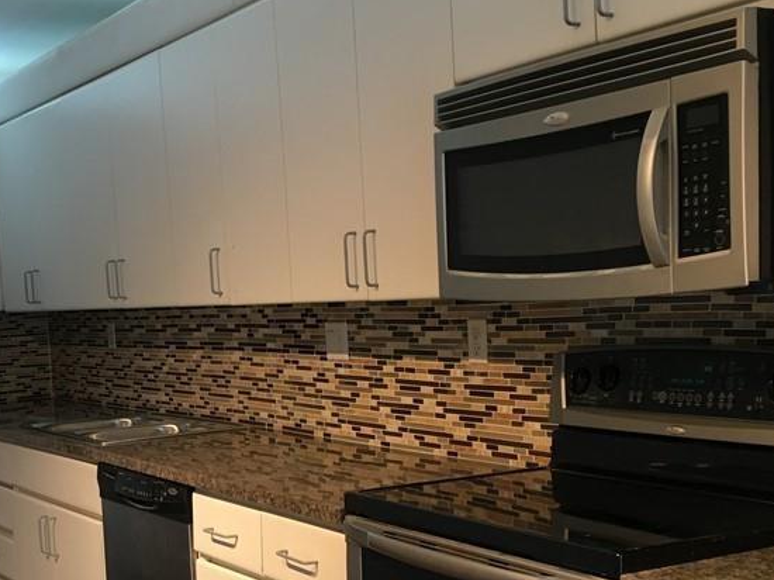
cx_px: 187
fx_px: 1207
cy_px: 424
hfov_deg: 34.7
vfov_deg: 26.7
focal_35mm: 54
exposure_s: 1/30
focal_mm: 4.15
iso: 100
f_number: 2.2
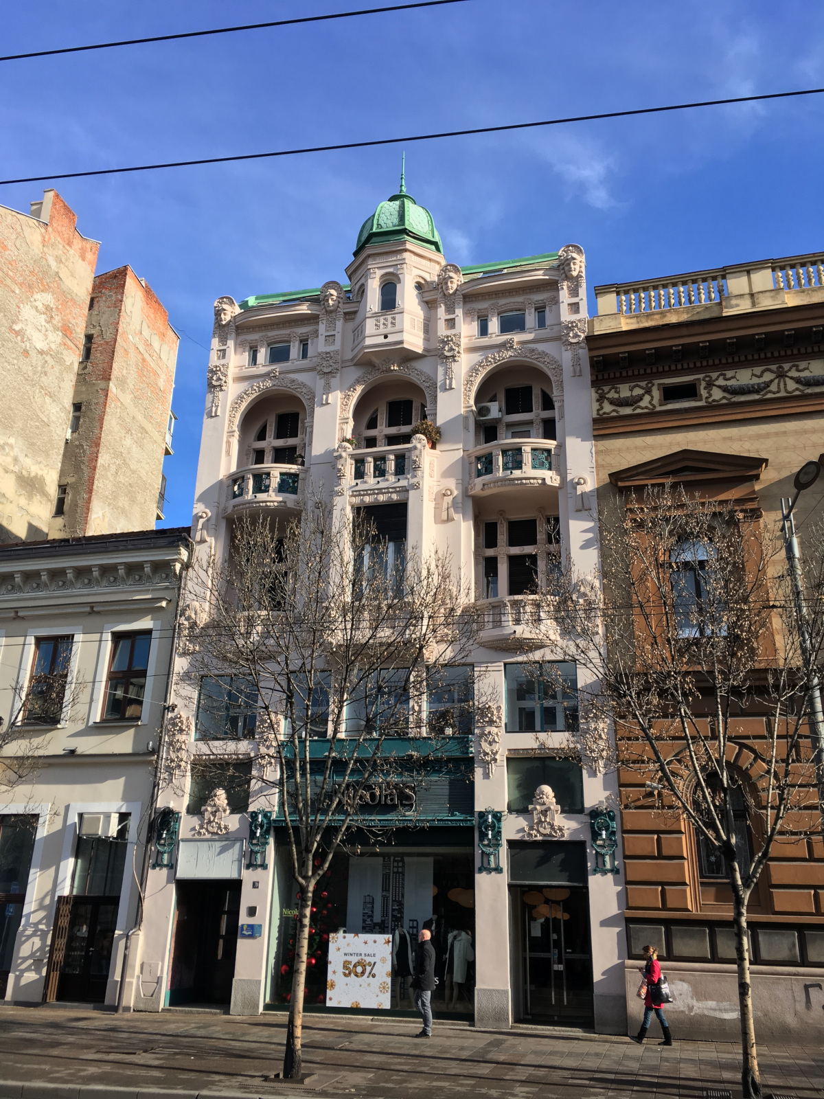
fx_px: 920
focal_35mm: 29
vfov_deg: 61.7
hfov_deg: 48.2
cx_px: 412
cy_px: 550
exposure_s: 1/894
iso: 25
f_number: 2.2
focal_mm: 4.15
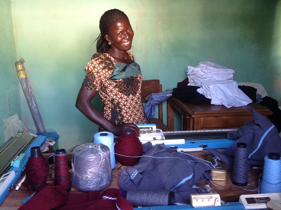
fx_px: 284
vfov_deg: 40.6
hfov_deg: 52.7
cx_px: 140
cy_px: 105
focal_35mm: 35
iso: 125
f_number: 2.4
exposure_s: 1/15
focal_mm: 4.28
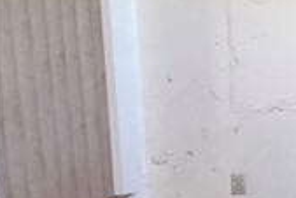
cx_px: 552
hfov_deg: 21.2
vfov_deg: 24.0
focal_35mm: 55
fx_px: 453
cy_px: 23
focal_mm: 2.22
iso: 500
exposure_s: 1/60
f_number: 2.2
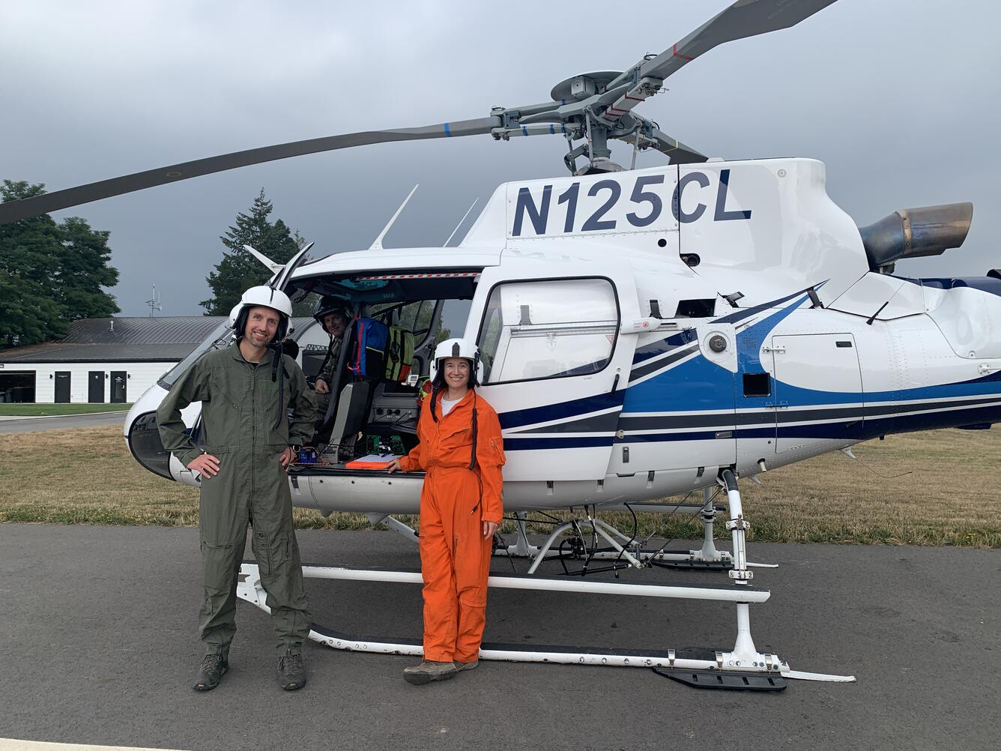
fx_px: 752
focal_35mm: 26
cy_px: 376
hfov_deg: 67.3
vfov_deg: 53.1
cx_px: 500
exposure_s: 1/1282
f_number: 1.8
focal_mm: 4.25
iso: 25
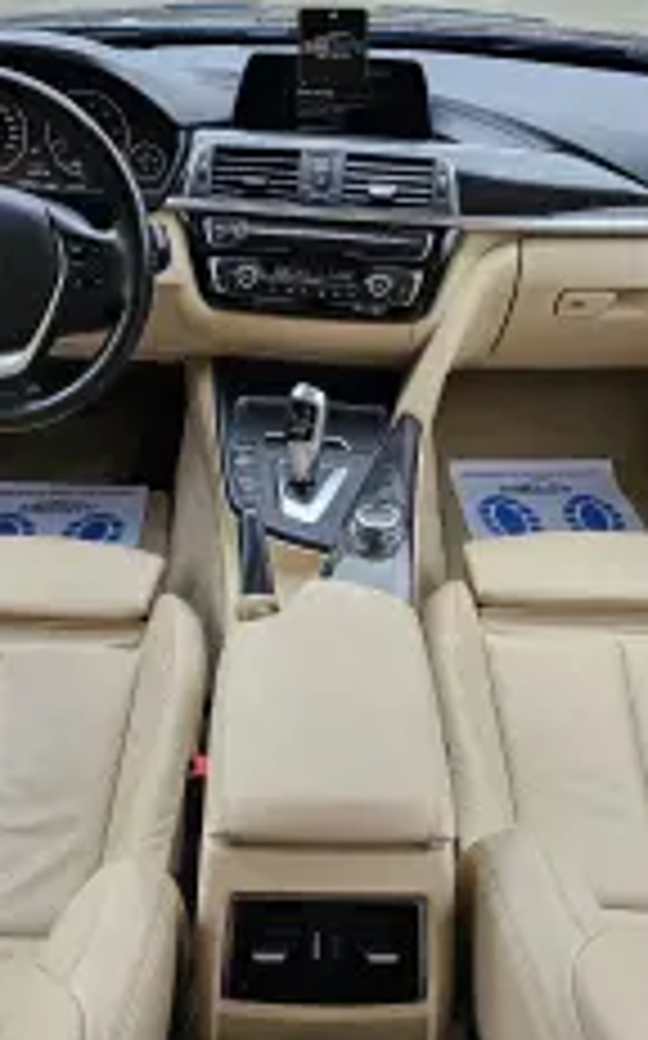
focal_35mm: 38
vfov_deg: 51.5
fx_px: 1076
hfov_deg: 33.5
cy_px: 558
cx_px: 302
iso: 160
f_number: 1.7
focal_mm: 6.3
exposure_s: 1/180
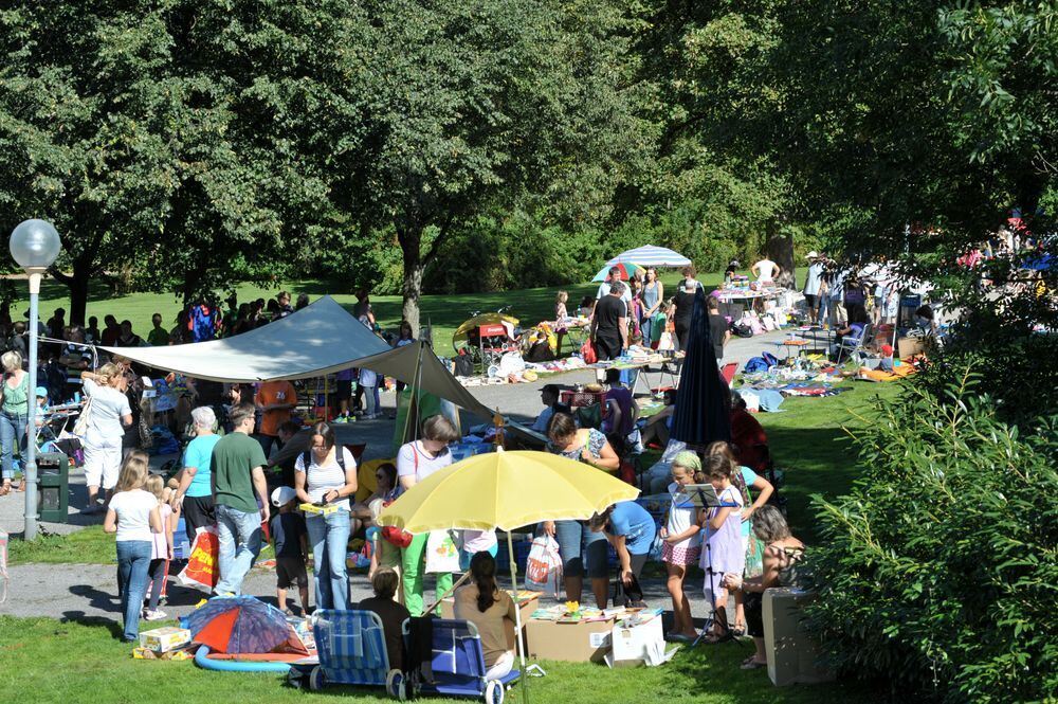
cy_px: 352
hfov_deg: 25.4
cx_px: 529
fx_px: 2349
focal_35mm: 80
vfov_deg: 17.0
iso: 200
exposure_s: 1/250
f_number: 8
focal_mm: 80
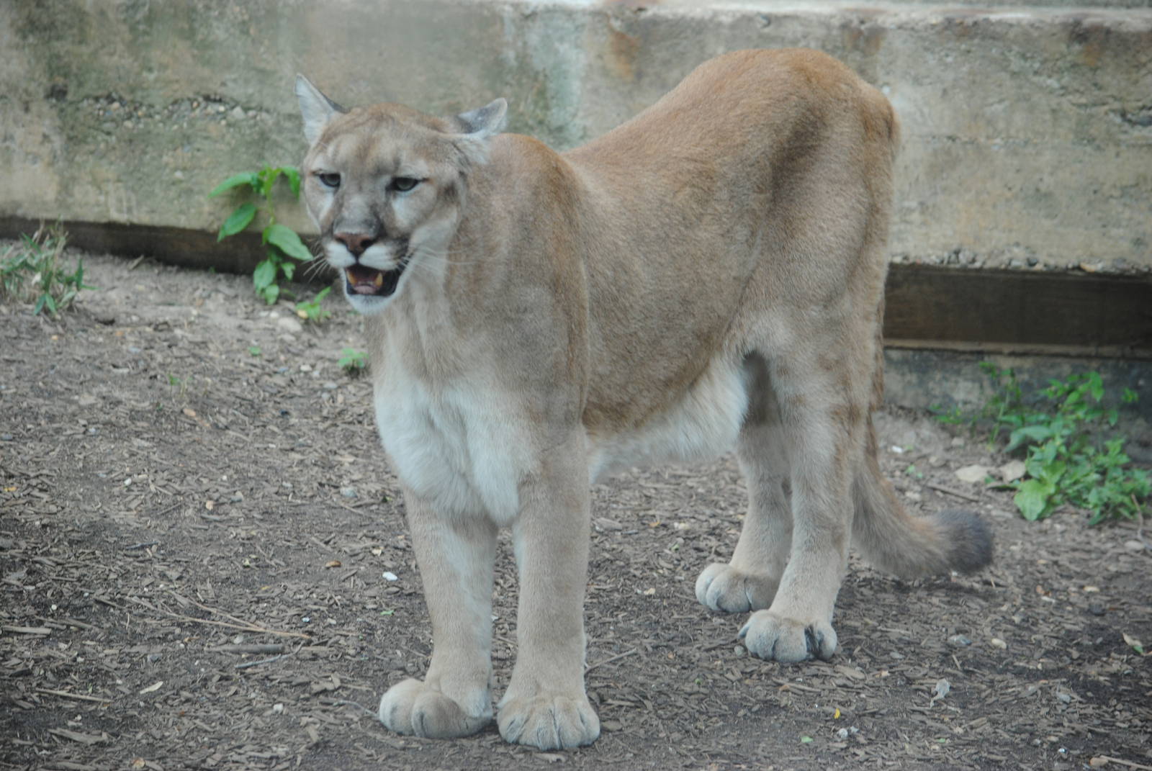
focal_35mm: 165
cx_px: 576
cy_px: 386
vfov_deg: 8.3
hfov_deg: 12.4
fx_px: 5286
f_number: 4.8
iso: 280
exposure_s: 1/125
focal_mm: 110
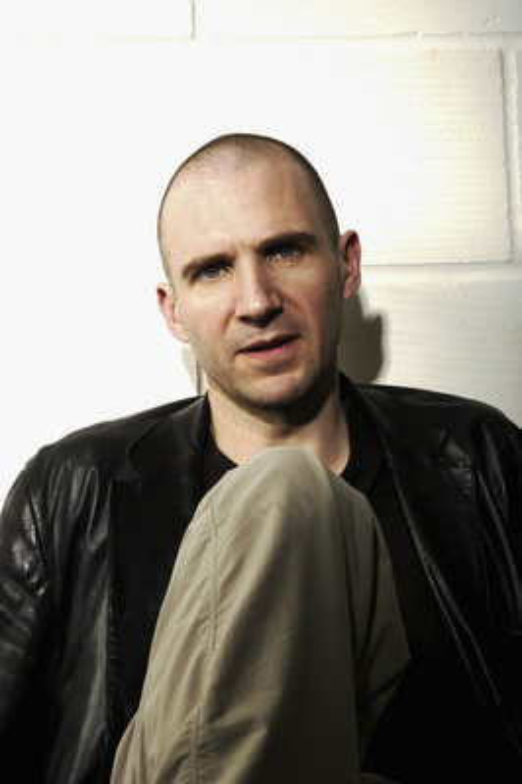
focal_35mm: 108
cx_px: 261
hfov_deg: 12.7
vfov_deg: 18.9
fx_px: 2353
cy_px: 392
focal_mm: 72
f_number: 13
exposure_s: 1/200
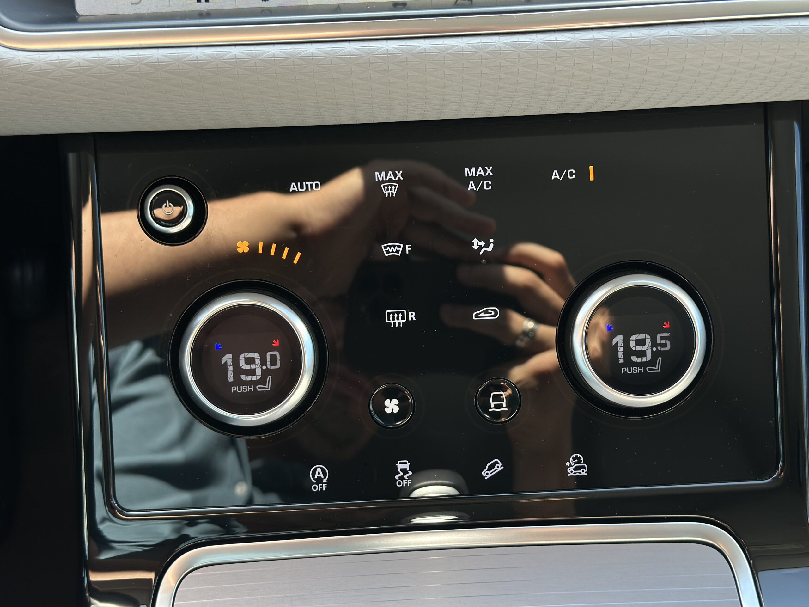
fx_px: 1122
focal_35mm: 48
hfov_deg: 39.7
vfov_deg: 30.3
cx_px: 404
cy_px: 304
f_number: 1.78
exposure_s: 1/290
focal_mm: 6.86
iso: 80
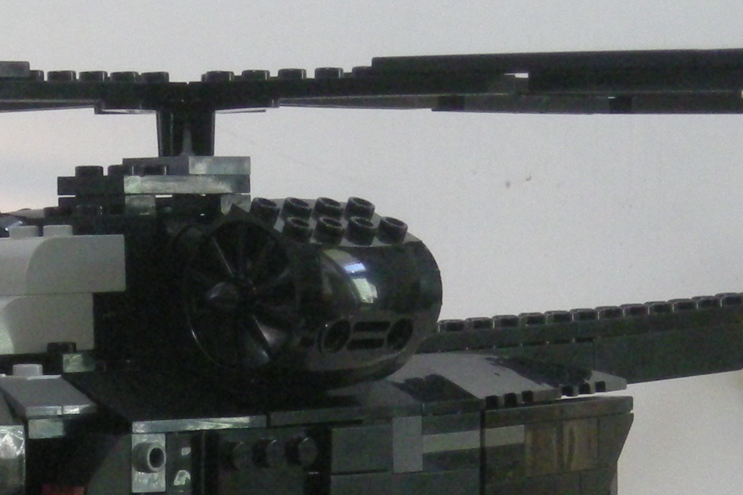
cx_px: 257
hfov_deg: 9.7
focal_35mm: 211
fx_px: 4354
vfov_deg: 6.5
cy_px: 464
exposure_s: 1/41.8
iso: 400
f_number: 3.9
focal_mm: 12.3
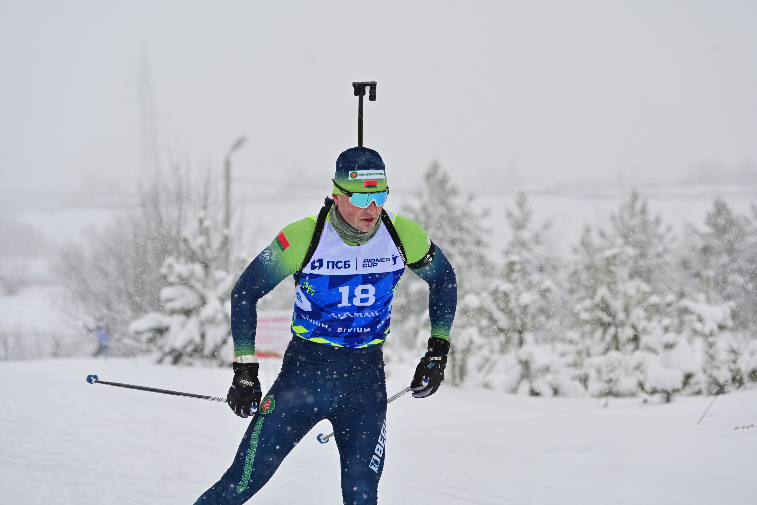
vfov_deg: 9.8
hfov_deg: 14.7
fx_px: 2944
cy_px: 252
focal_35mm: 140
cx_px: 378
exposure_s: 1/2000
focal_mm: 140
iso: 640
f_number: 5
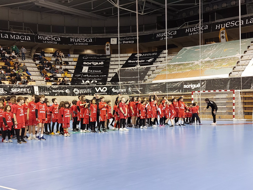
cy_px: 95
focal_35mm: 25
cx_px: 126
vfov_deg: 54.9
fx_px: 183
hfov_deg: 69.4
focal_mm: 5.23
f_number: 1.8
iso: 200
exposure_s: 1/60
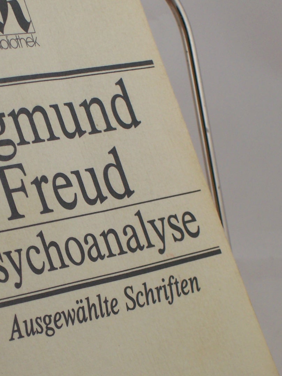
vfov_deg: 10.2
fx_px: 2096
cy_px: 249
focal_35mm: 193
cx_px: 62
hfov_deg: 7.7
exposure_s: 1/100
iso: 80
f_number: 4.6
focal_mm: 16.8
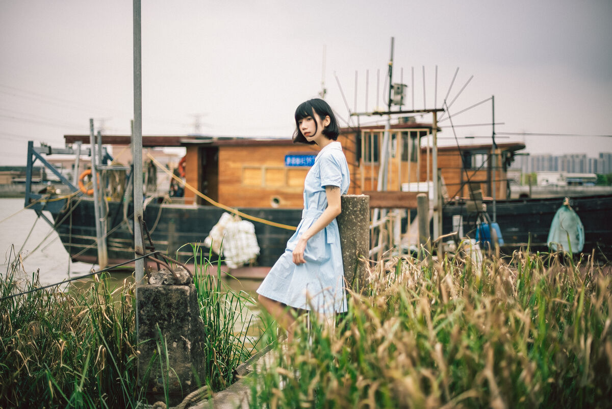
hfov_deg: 39.6
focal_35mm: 50
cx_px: 306
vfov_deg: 27.0
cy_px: 204
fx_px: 850
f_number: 1.4
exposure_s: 1/2000
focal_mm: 50
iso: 50
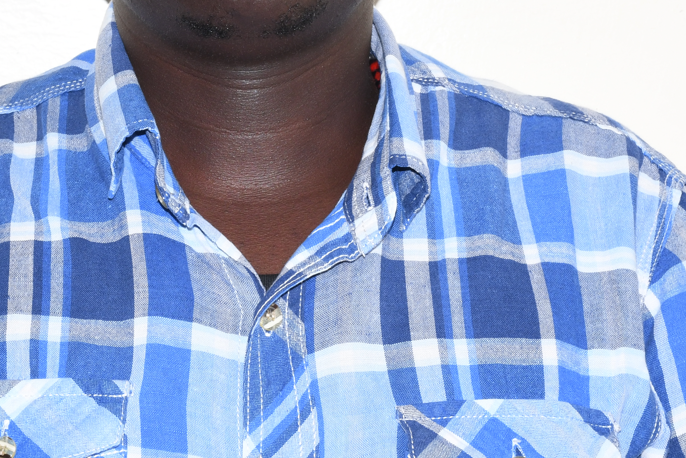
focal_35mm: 153
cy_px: 29
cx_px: 226
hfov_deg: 13.4
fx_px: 2915
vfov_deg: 8.9
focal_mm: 48
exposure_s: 1/100
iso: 400
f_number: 13
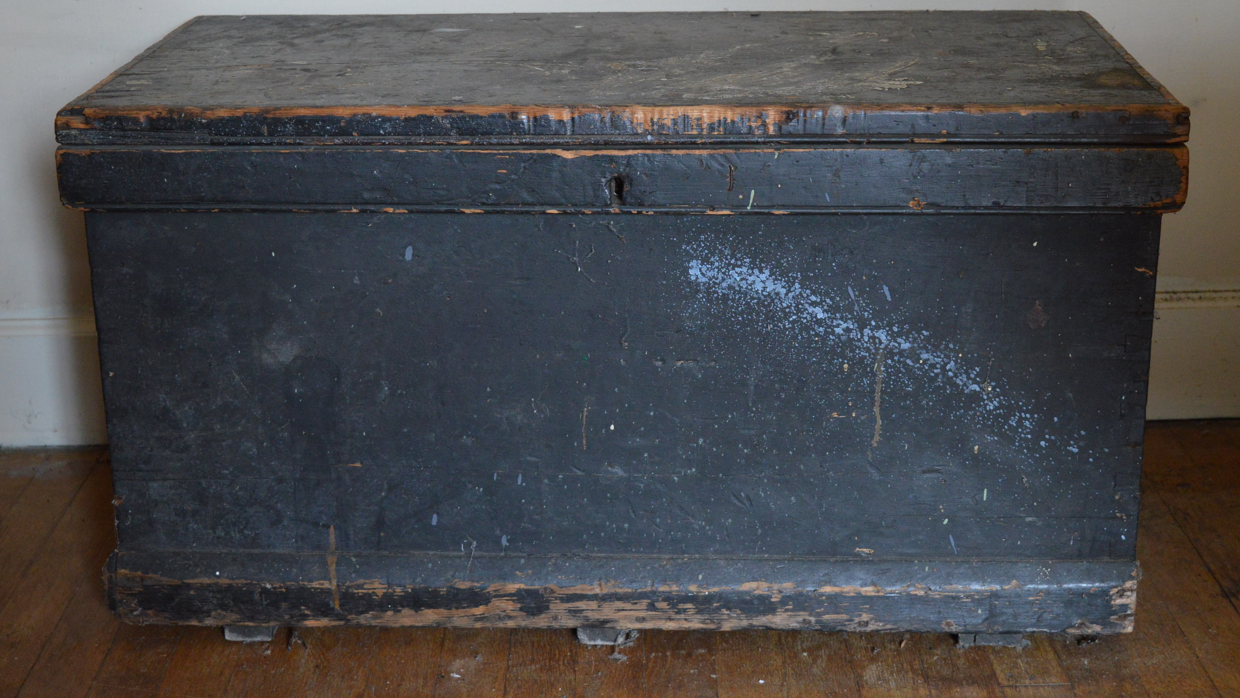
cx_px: 617
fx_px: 1874
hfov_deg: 36.6
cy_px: 304
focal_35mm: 57
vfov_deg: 21.1
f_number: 6.3
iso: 1600
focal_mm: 36
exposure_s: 1/100
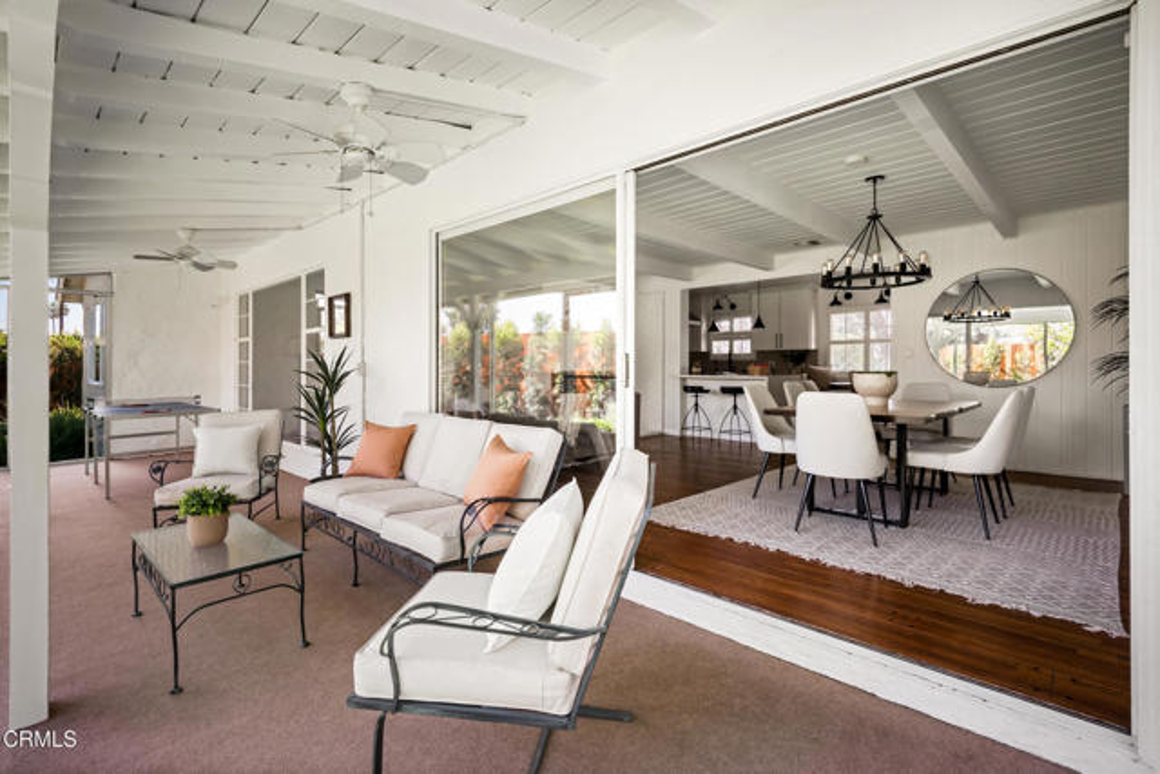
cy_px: 387
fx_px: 516
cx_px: 580
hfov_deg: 96.7
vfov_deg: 73.8
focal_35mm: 16
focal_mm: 16
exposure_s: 1/200
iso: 250
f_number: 10
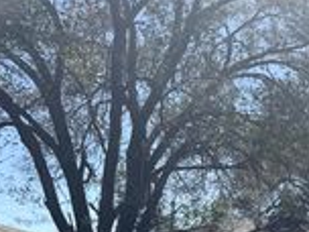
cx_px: 464
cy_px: 233
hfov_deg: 21.0
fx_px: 705
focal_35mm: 79
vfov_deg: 18.2
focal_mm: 6.76
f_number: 1.78
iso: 80
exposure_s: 1/6711
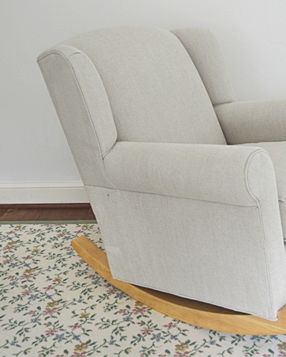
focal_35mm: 52
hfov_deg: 28.8
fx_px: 550
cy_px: 179
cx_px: 204
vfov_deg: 36.0
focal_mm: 24
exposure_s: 1/40
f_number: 4
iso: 400
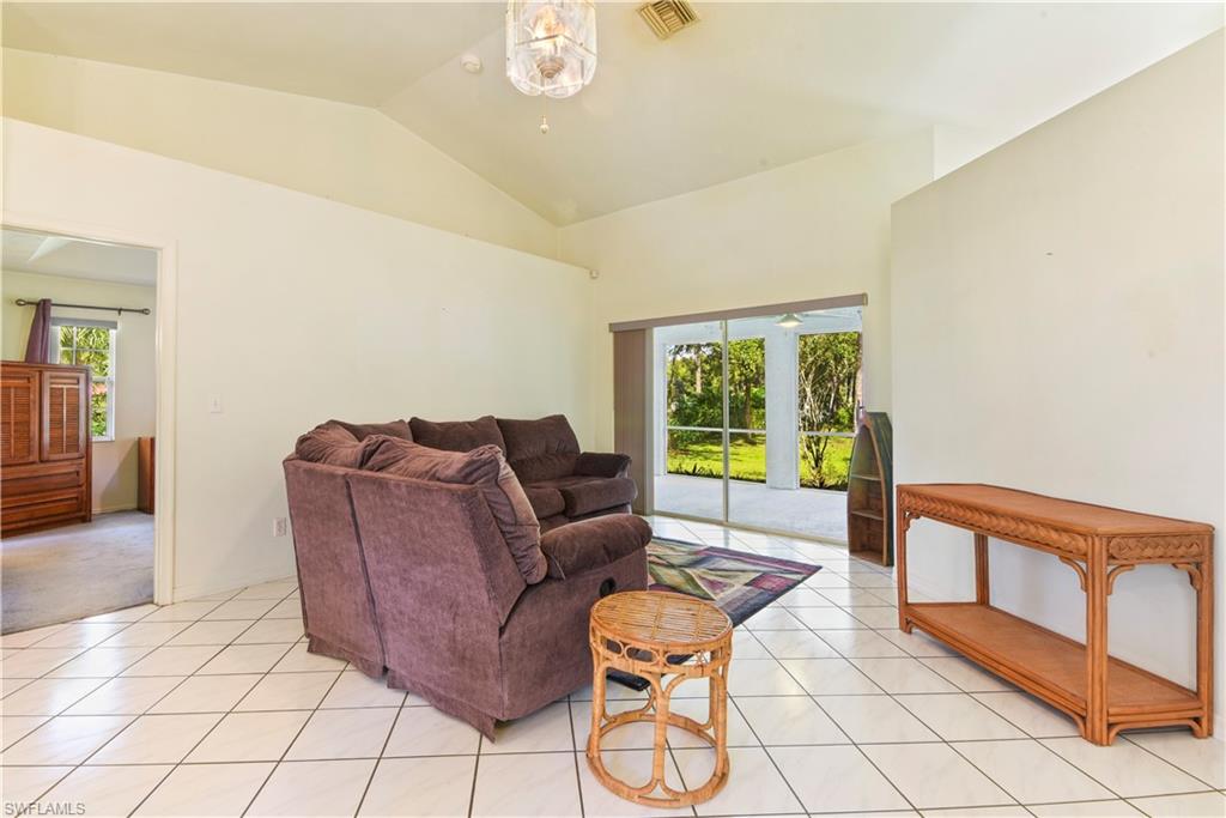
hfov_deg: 96.7
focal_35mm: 16
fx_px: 545
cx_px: 613
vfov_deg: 73.8
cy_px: 409
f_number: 11
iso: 400
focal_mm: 16
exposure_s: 1/1.25
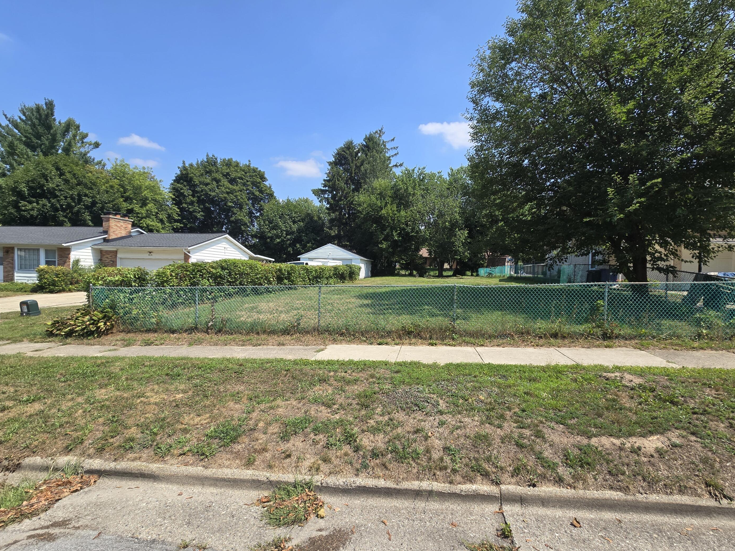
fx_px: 297
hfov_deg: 101.9
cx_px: 394
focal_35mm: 14
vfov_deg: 85.7
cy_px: 280
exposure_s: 1/1681
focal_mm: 2.2
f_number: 2.2
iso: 50
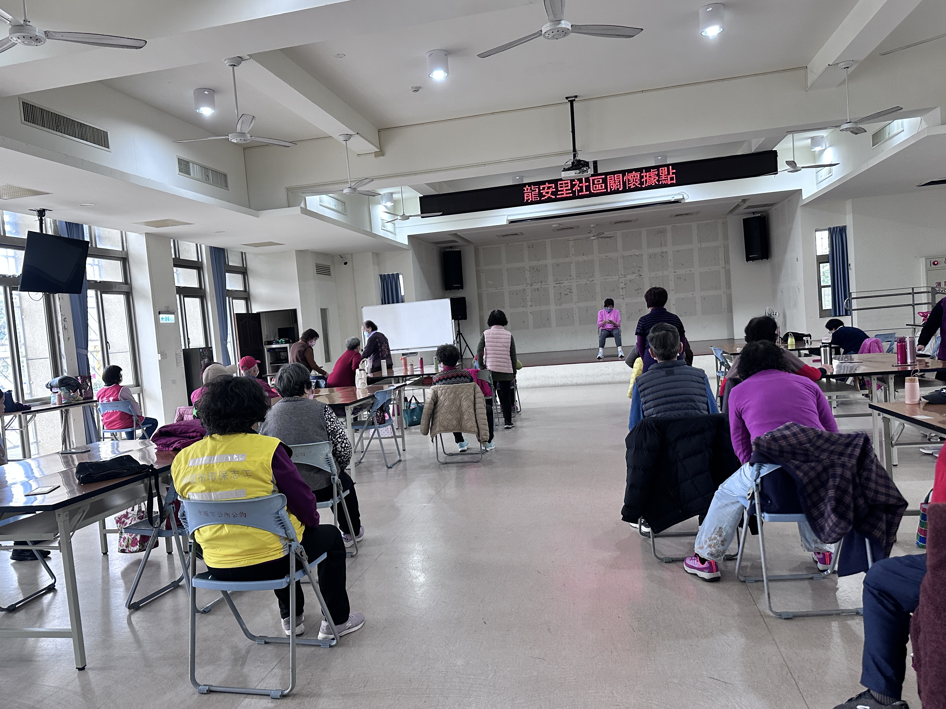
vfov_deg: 53.1
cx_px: 444
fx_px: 710
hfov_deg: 67.2
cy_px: 362
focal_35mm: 26
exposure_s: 1/120
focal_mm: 6.86
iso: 200
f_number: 1.78
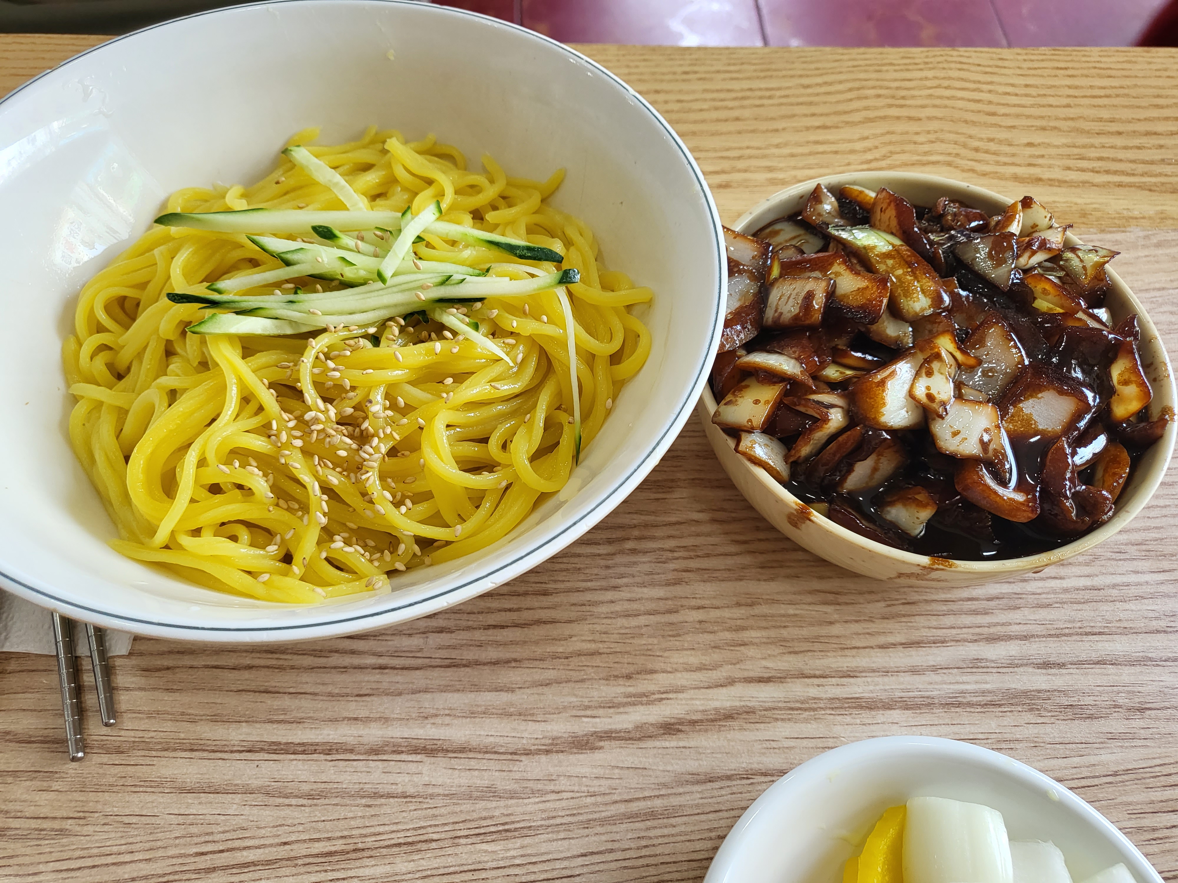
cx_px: 589
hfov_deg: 67.3
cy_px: 442
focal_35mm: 26
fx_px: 885
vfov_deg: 53.1
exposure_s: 1/120
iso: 125
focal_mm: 4.25
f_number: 1.8
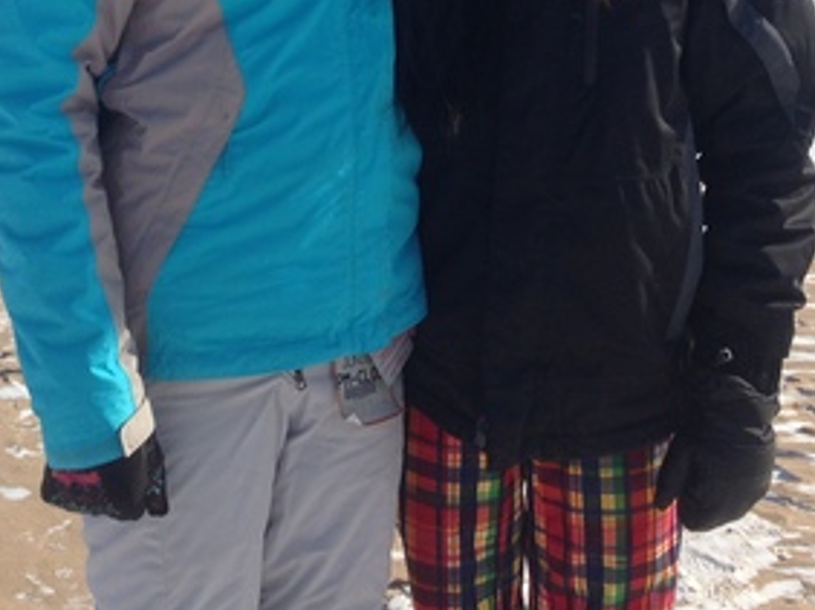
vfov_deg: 18.8
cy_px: -64
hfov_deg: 26.0
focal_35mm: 75
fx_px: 1764
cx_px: 361
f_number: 2.4
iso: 50
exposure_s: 1/1642
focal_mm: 4.12
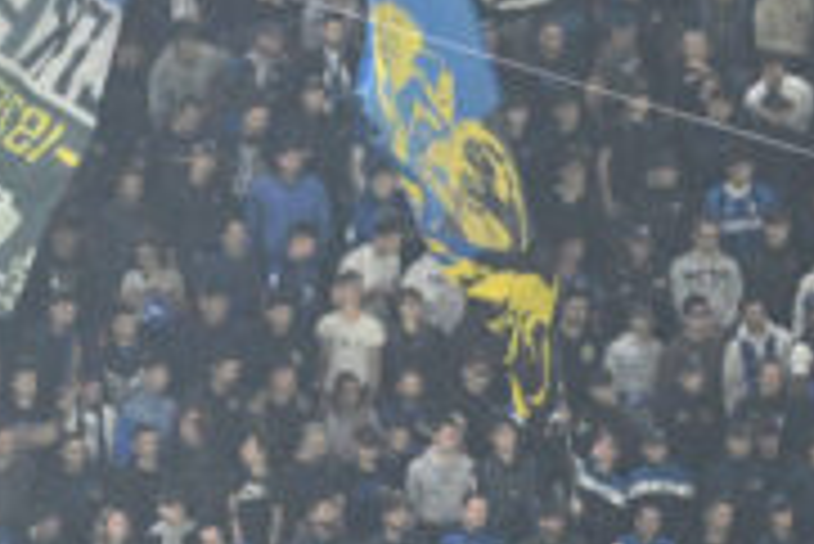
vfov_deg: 1.4
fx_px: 23059
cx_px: -108
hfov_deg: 2.0
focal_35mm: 1019
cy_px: 83
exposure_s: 1/100
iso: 1600
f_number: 5.6
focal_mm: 180
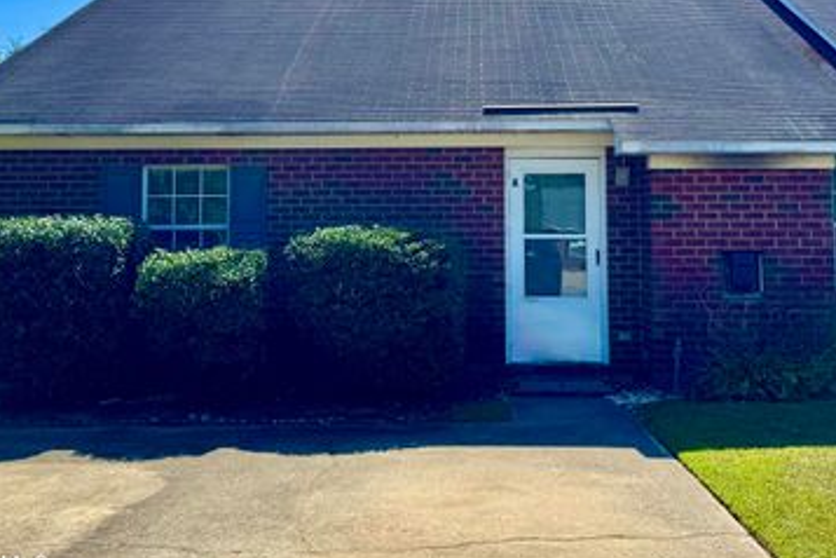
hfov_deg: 54.4
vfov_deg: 37.2
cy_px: 165
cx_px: 450
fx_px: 813
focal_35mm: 35
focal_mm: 6.76
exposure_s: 1/4950
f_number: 1.78
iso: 80
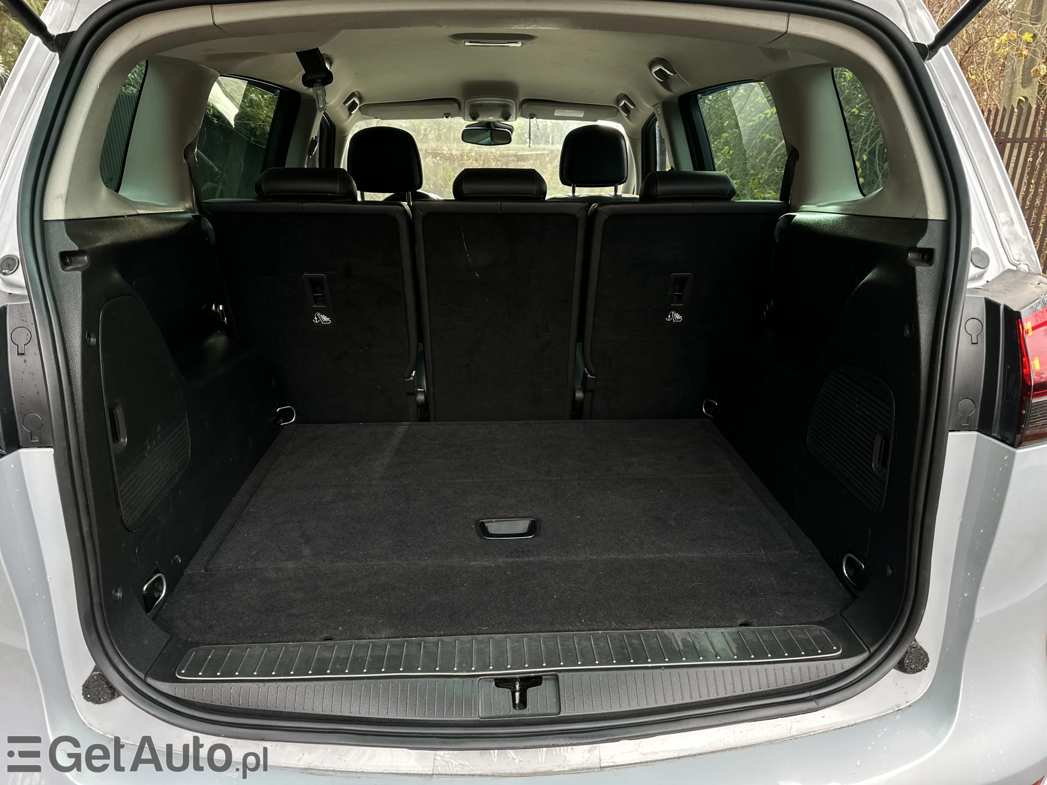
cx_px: 524
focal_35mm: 24
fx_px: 726
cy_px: 392
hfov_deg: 71.6
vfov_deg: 56.8
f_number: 1.78
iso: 125
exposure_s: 1/100
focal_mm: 6.86
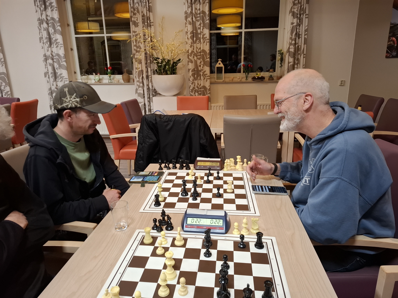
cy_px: 149
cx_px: 199
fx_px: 264
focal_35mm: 23
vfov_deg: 58.9
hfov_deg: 73.9
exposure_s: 1/50
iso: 320
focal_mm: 5.54
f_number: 1.8
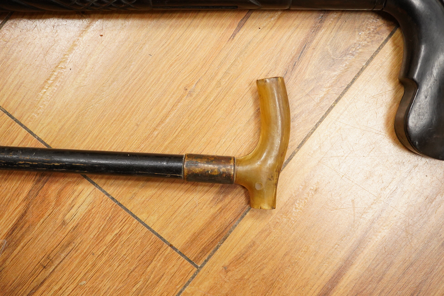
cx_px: 222
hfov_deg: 43.6
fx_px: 555
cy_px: 148
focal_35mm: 45
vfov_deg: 29.9
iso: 2500
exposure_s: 1/250
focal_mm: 30
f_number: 3.5
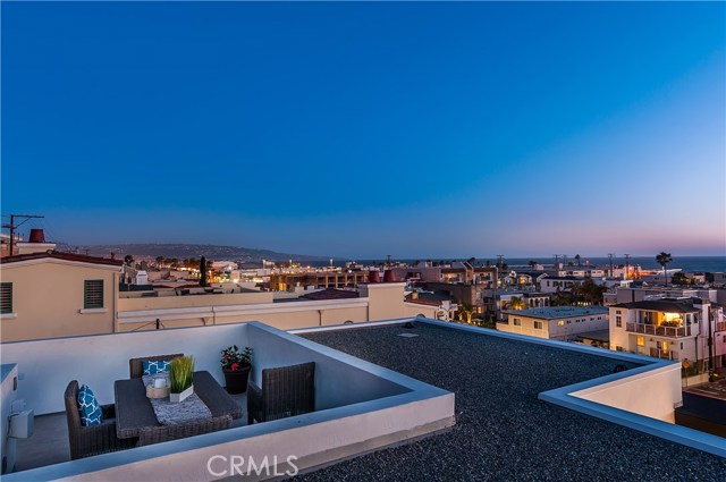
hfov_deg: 81.3
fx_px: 423
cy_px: 241
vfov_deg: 59.4
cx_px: 363
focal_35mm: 21
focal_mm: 14
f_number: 9
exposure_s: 2.5
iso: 200
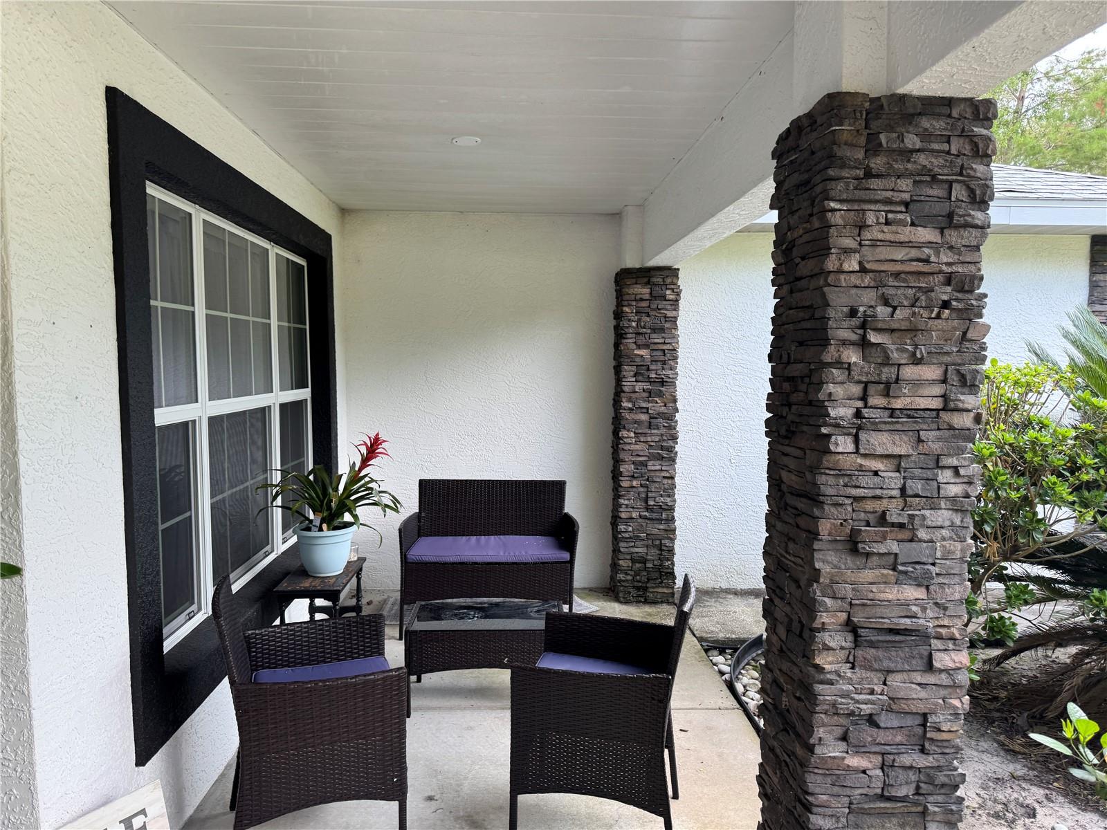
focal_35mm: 24
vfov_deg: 56.8
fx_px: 768
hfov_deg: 71.6
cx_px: 554
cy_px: 415
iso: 64
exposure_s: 1/121
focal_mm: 6.76
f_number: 1.78
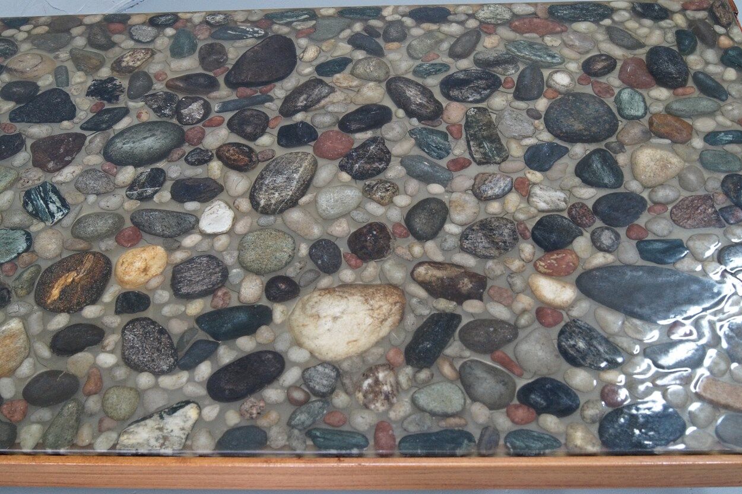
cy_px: 247
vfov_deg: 34.2
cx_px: 371
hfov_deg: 49.6
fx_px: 803
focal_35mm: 39
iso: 800
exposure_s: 1/13
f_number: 8
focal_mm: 26
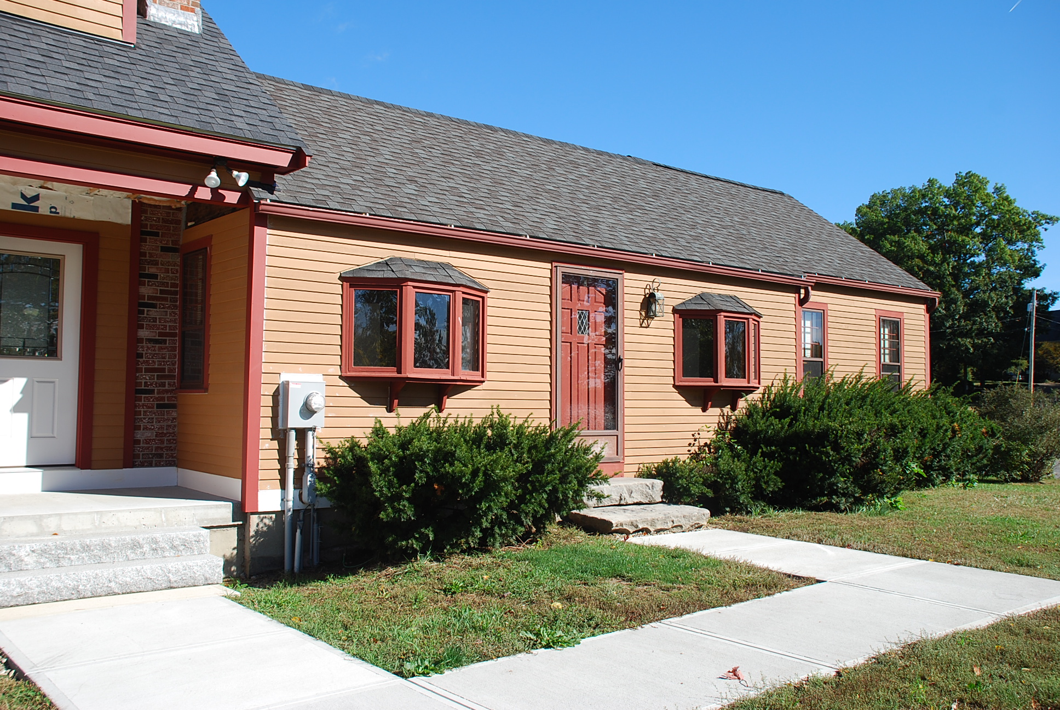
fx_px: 973
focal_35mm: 33
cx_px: 530
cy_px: 355
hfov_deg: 57.2
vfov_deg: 40.1
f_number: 7.1
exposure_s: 1/200
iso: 100
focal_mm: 22
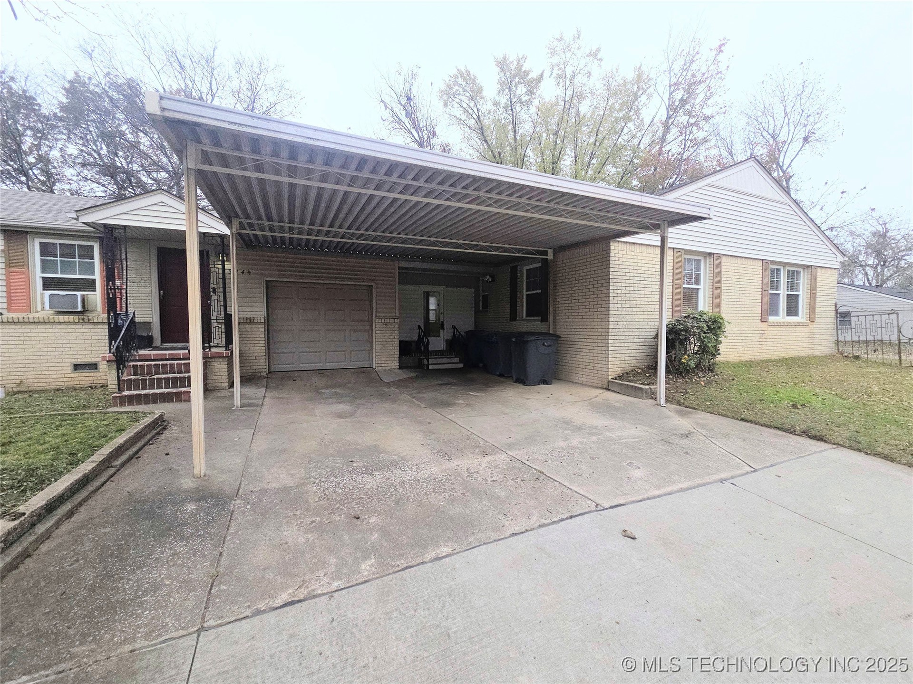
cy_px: 342
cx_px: 456
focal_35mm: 13
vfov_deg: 89.9
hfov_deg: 106.2
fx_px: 343
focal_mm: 2.2
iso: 50
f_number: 2.2
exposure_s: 1/604
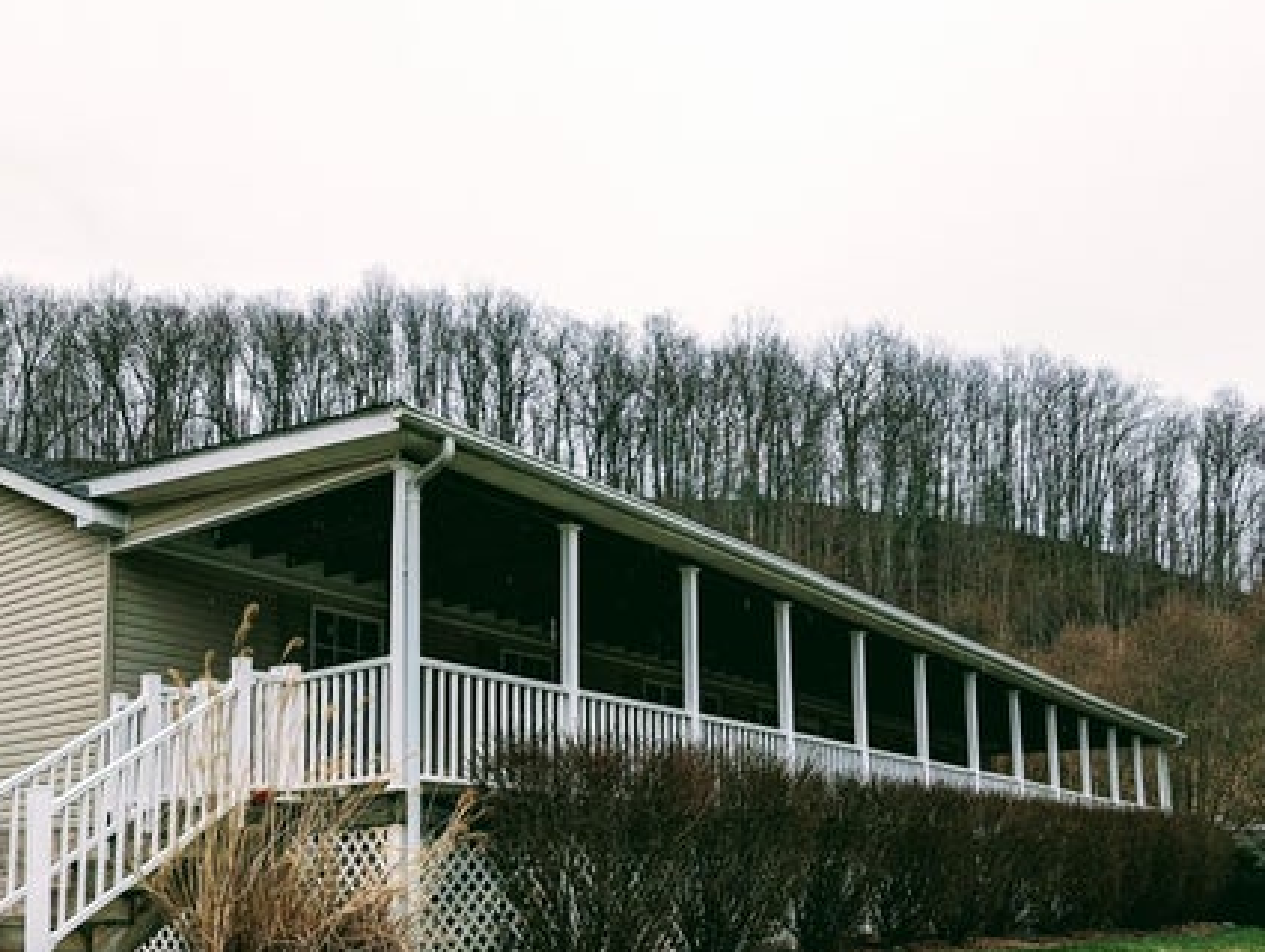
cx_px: 637
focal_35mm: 32
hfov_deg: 56.7
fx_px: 1171
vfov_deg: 42.6
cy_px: 735
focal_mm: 2.35
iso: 52
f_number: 2.2
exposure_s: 1/547
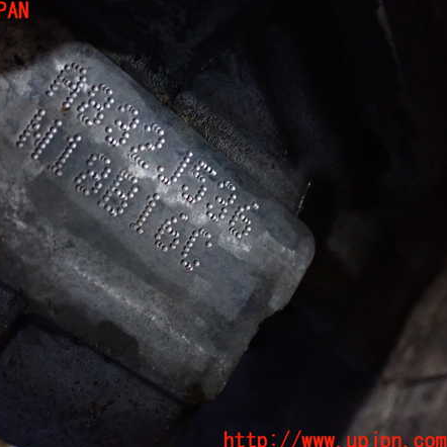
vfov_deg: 46.0
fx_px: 526
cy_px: 227
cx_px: 149
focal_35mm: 36
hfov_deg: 45.3
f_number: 2.3
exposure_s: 1/30
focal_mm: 5.4
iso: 1250
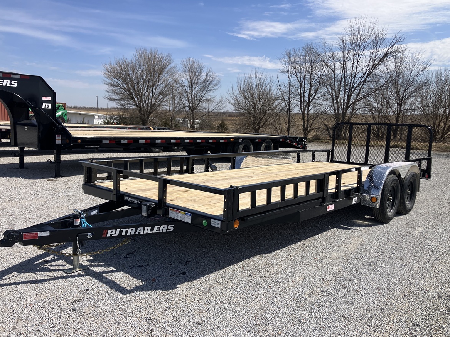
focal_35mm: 29
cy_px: 171
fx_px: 377
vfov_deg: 48.3
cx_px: 226
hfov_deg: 61.6
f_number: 1.8
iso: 32
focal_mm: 3.99
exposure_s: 1/2667
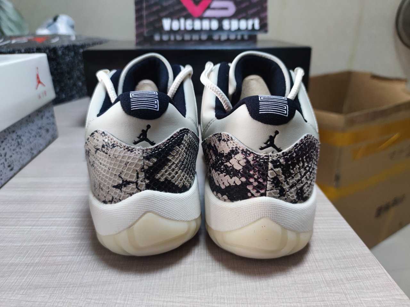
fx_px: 284
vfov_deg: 56.8
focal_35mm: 24
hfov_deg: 71.6
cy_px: 154
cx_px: 205
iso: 385
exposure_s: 1/100
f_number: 1.69
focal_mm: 6.72
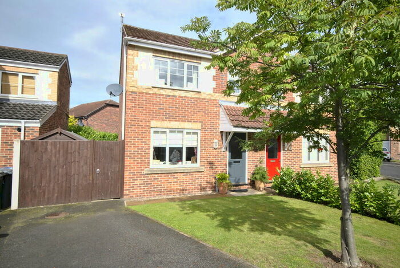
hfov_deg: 81.2
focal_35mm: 21
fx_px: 234
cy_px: 134
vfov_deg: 59.6
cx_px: 200
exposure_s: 1/320
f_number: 9
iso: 200
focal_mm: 14
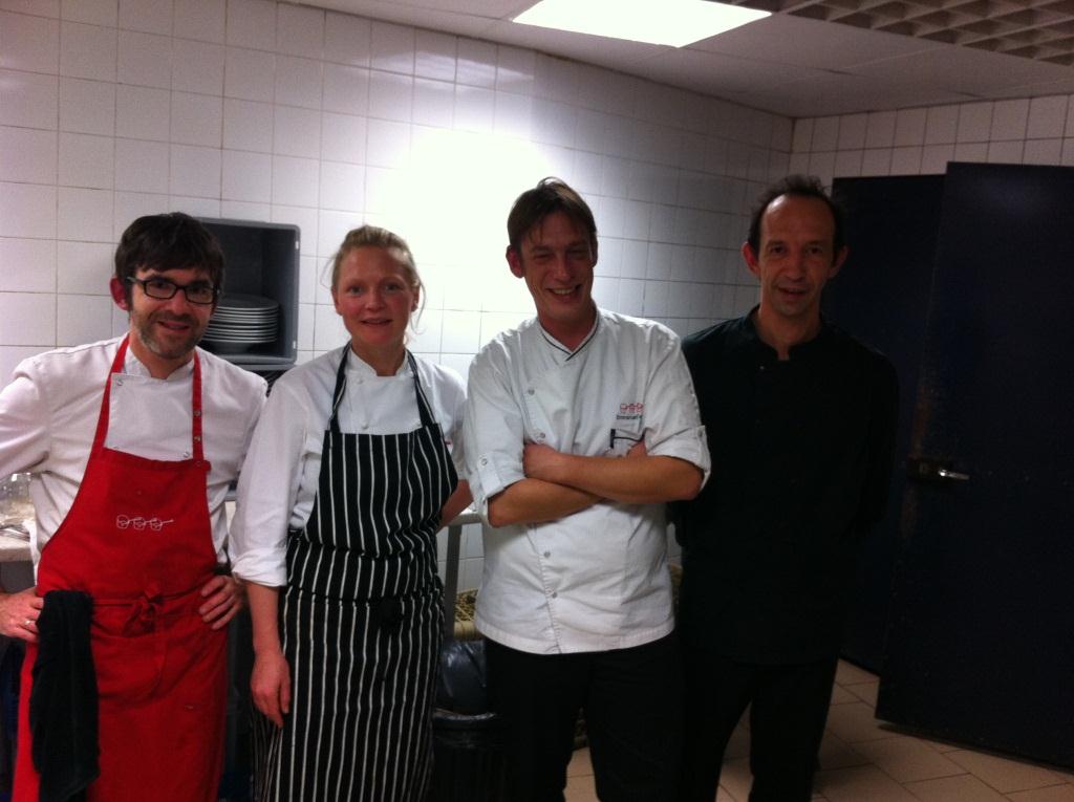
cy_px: 401
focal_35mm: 35
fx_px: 1084
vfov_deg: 40.6
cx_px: 537
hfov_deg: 52.7
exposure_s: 1/17
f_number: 2.8
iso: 125
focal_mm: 3.85
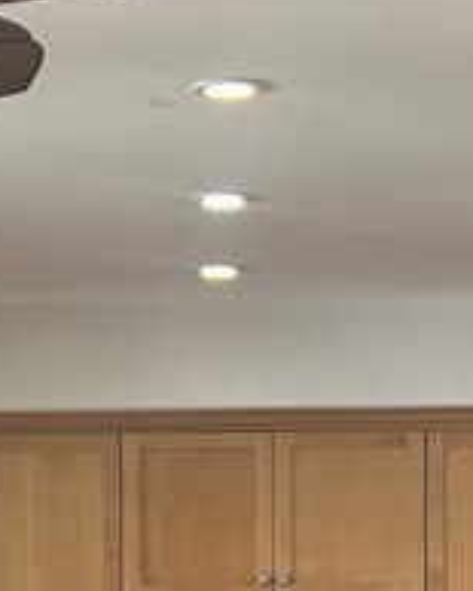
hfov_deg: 11.5
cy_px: 737
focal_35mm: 134
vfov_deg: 13.9
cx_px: 223
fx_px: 2347
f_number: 1.5
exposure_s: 1/116
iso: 125
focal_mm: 5.7
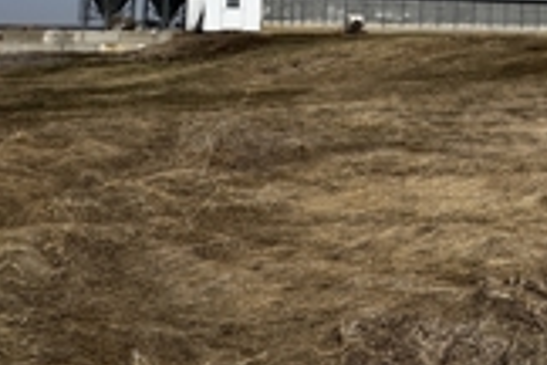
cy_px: -10
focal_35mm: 36
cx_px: 442
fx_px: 547
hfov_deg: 49.8
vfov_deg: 33.4
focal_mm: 2.22
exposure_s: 1/3906
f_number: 2.2
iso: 40
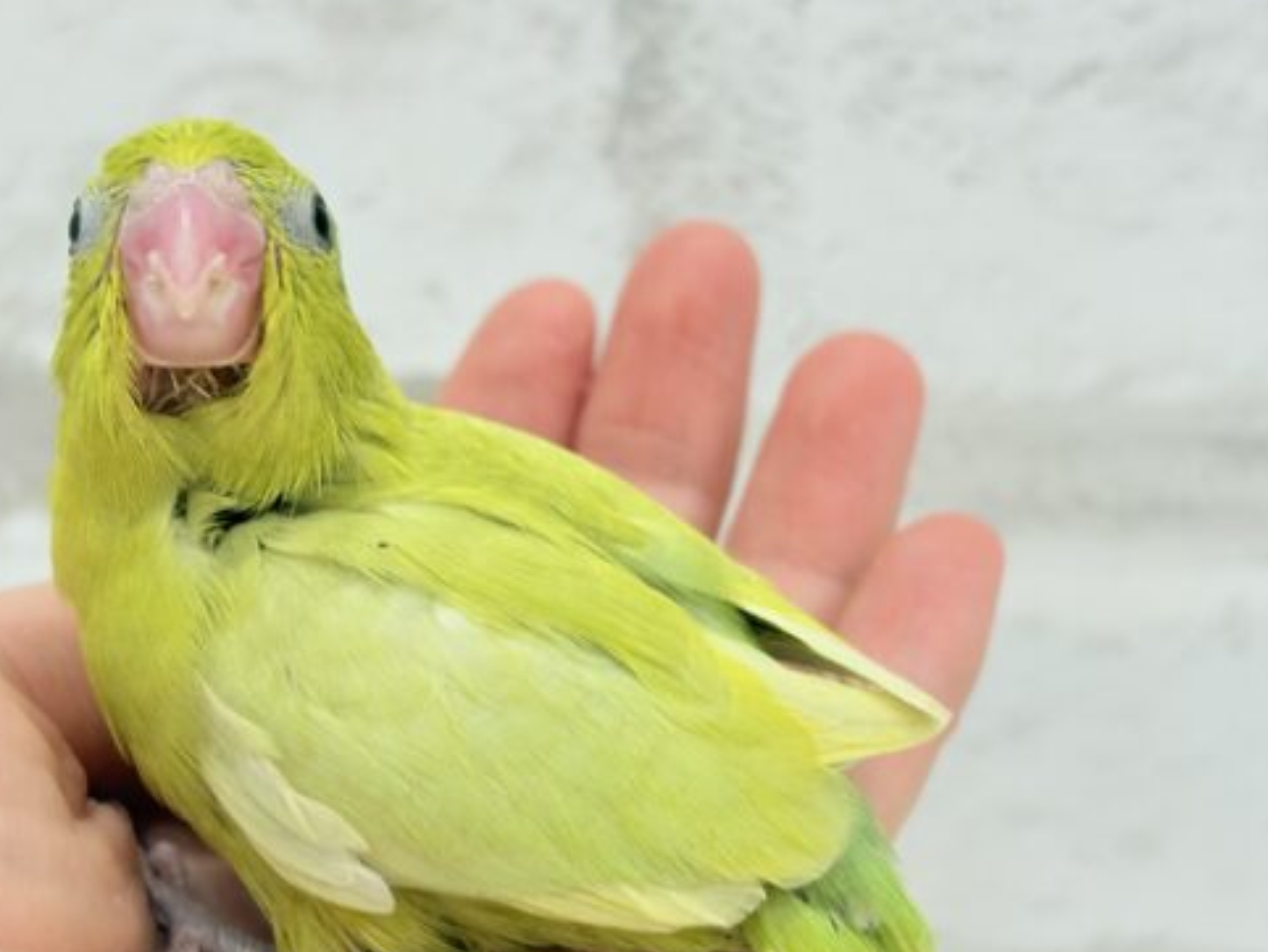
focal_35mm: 69
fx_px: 2529
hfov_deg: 28.1
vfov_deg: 21.3
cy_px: 523
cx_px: 592
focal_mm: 5.96
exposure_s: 1/50
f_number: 1.6
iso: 40
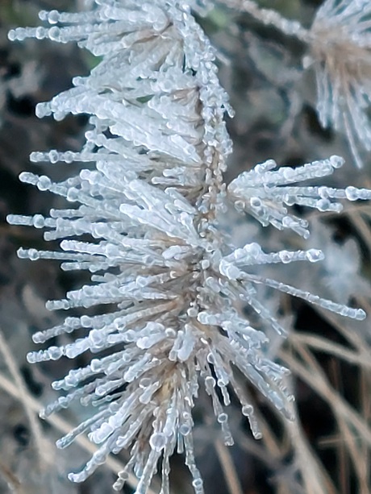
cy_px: 247
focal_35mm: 25
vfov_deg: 69.4
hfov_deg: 54.9
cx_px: 186
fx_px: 357
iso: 40
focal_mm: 5.23
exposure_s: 1/100
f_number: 1.8
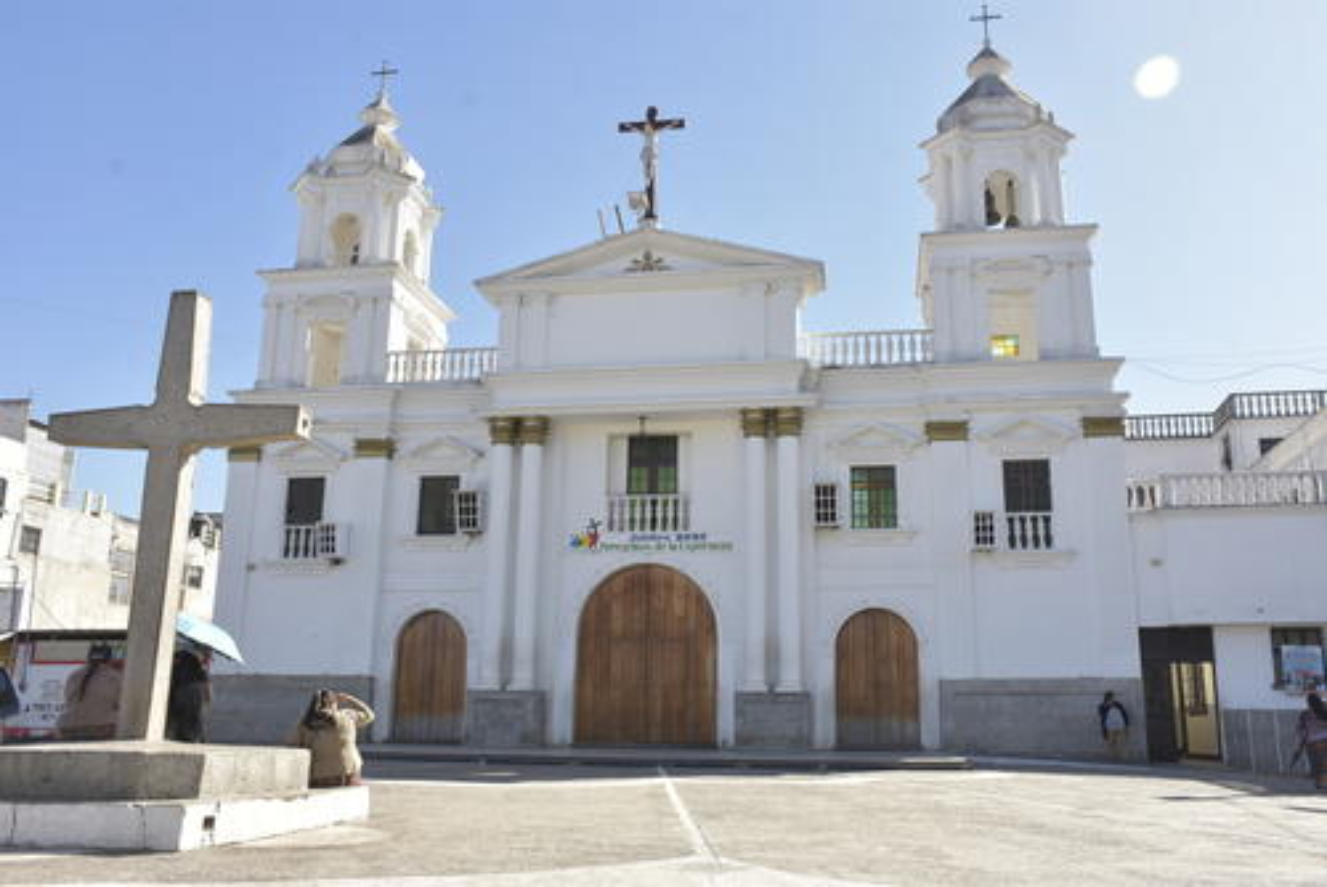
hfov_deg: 61.9
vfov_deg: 43.7
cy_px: 444
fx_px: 1106
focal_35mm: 30
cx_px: 664
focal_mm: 20
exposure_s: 1/400
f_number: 9
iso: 400
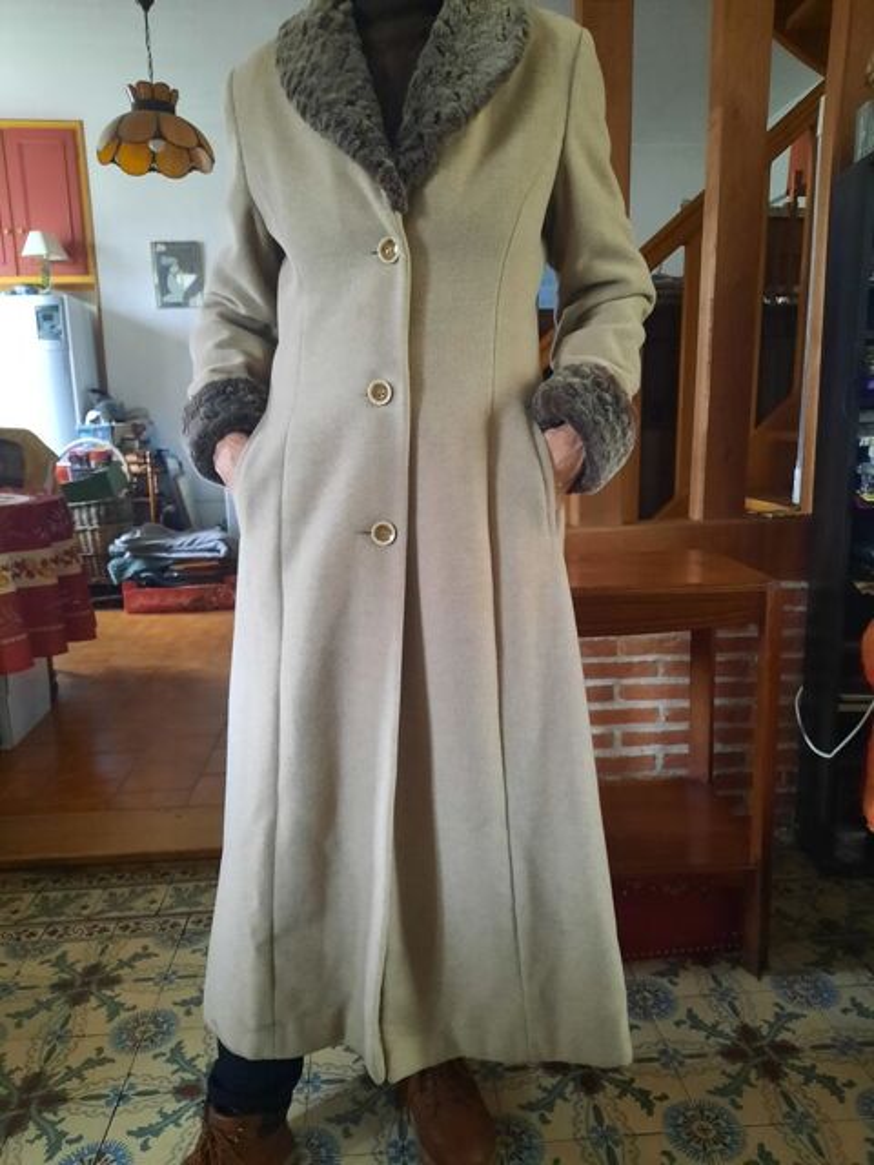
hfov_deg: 54.9
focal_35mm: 25
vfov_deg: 69.4
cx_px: 437
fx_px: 842
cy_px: 582
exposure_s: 1/25
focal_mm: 4.6
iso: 640
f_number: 2
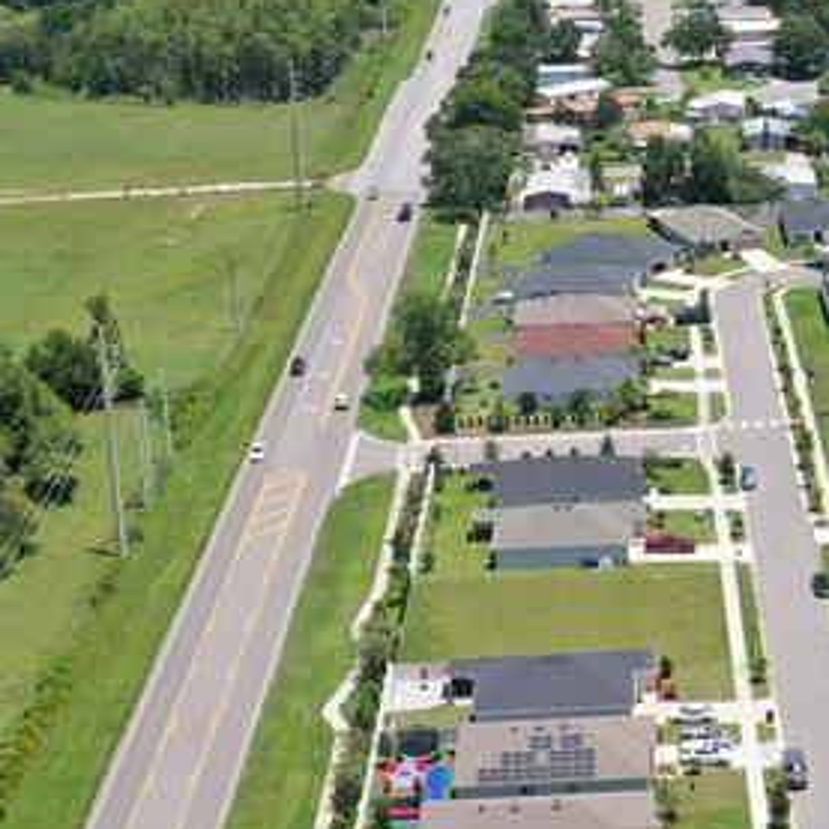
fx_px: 2384
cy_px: 335
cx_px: 838
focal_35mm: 88
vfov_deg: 19.7
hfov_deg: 19.1
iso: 100
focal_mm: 10.26
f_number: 5.6
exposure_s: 1/500
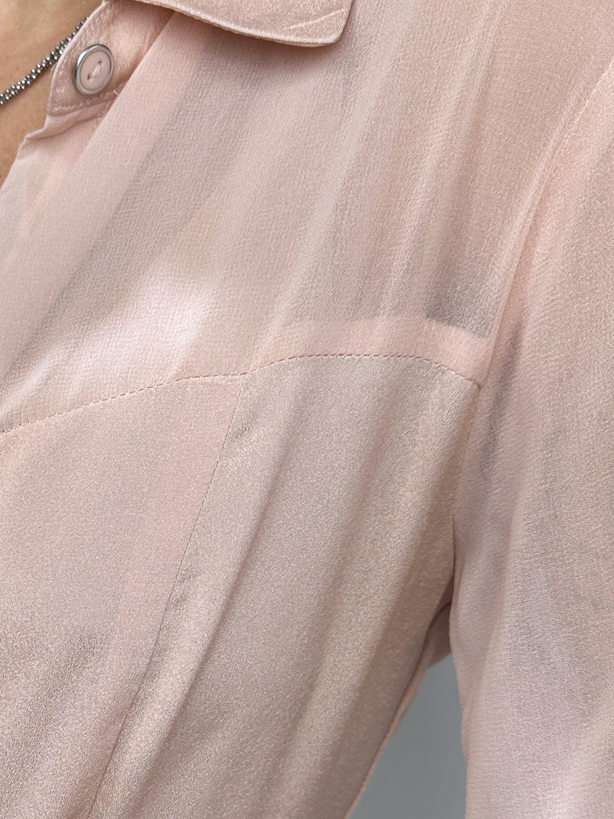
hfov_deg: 26.8
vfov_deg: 36.0
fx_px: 1230
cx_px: 32
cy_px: 617
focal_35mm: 52
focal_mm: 6.86
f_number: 1.78
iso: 80
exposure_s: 1/444
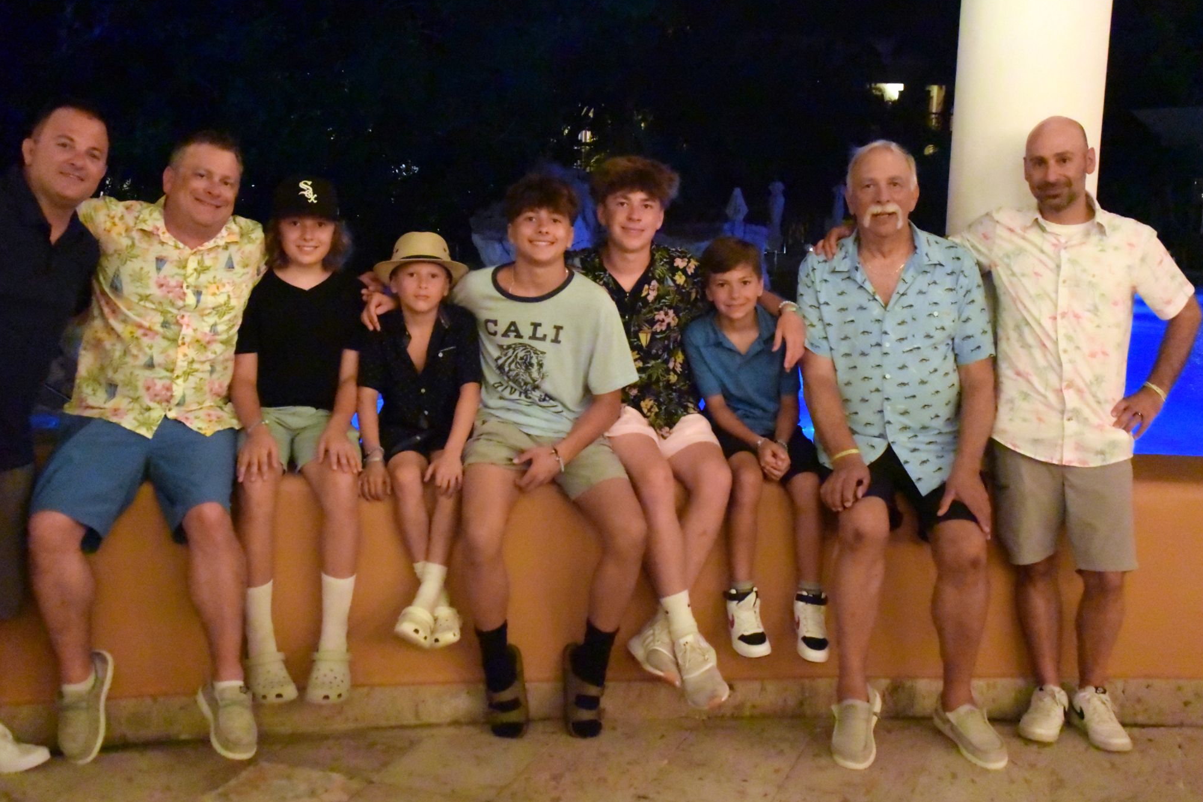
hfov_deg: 44.5
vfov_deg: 30.5
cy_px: 402
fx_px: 1470
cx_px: 605
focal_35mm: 44
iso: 6400
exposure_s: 1/30
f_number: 4.5
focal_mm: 16.1
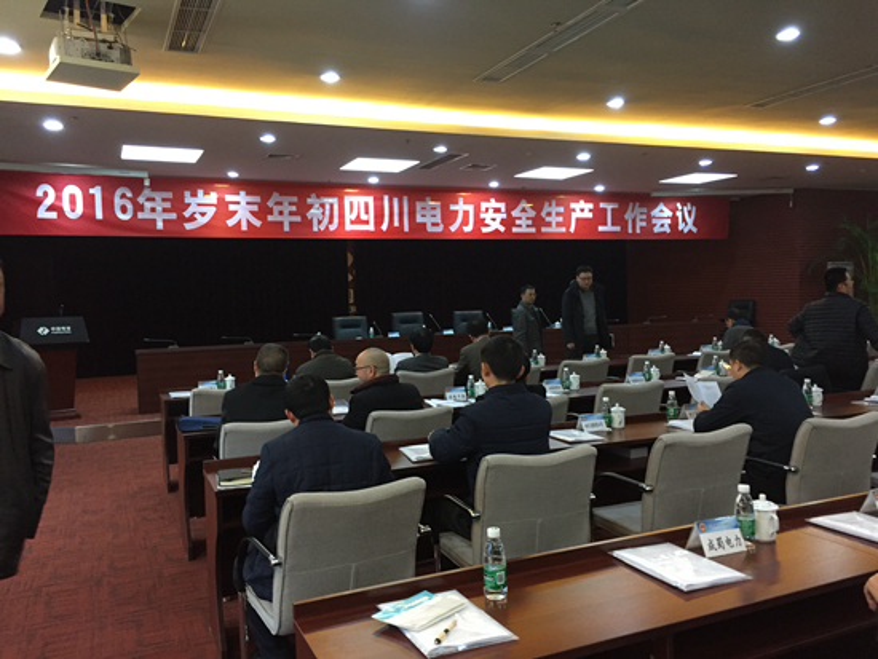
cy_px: 330
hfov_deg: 61.6
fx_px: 736
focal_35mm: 29
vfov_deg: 48.3
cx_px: 439
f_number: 2.2
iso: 250
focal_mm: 4.15
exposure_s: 1/33
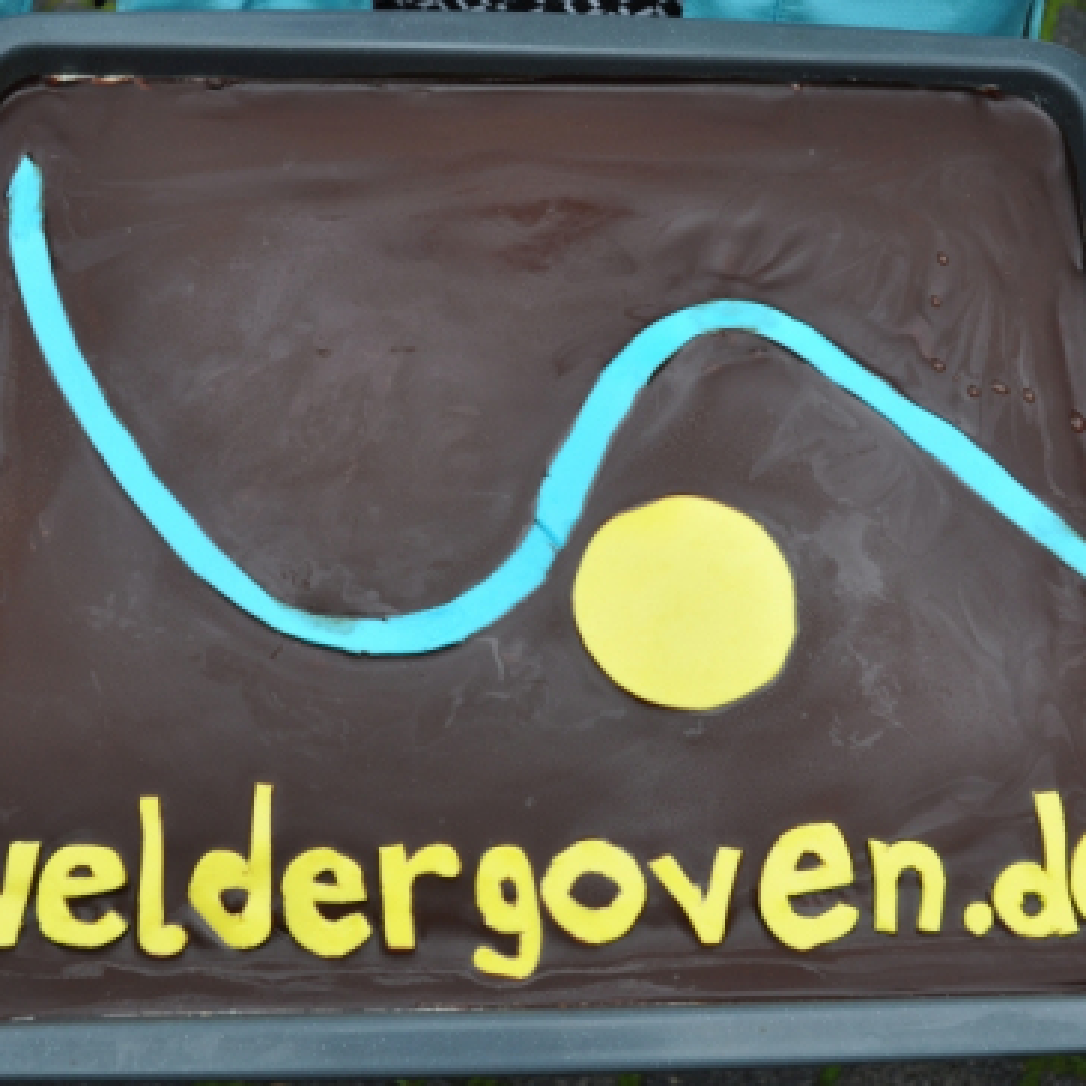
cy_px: 549
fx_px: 1420
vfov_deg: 41.9
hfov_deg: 41.8
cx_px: 576
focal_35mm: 40
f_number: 6.3
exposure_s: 1/160
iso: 200
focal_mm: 20
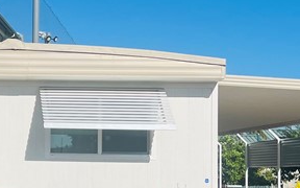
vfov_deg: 13.3
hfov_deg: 20.4
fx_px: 801
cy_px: 146
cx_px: -14
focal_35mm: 98
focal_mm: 5.7
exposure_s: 1/8000
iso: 50
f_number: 1.5
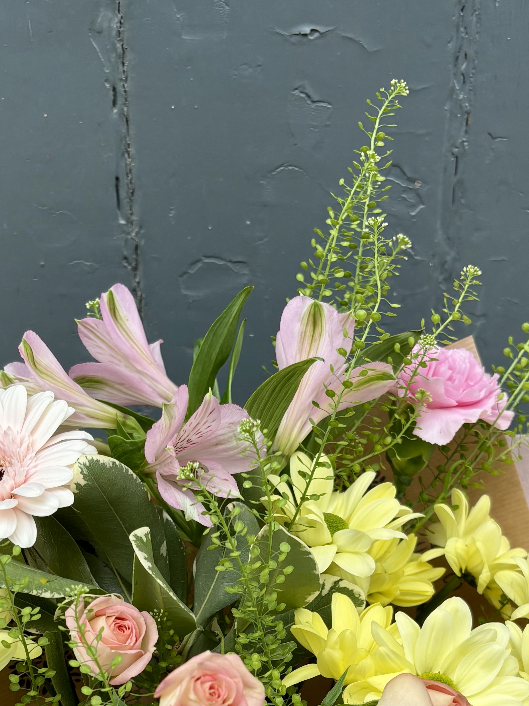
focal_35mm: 60
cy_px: 686
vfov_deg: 30.2
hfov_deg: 24.4
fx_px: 1223
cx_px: 213
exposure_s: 1/320
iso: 50
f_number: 1.6
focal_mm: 5.96
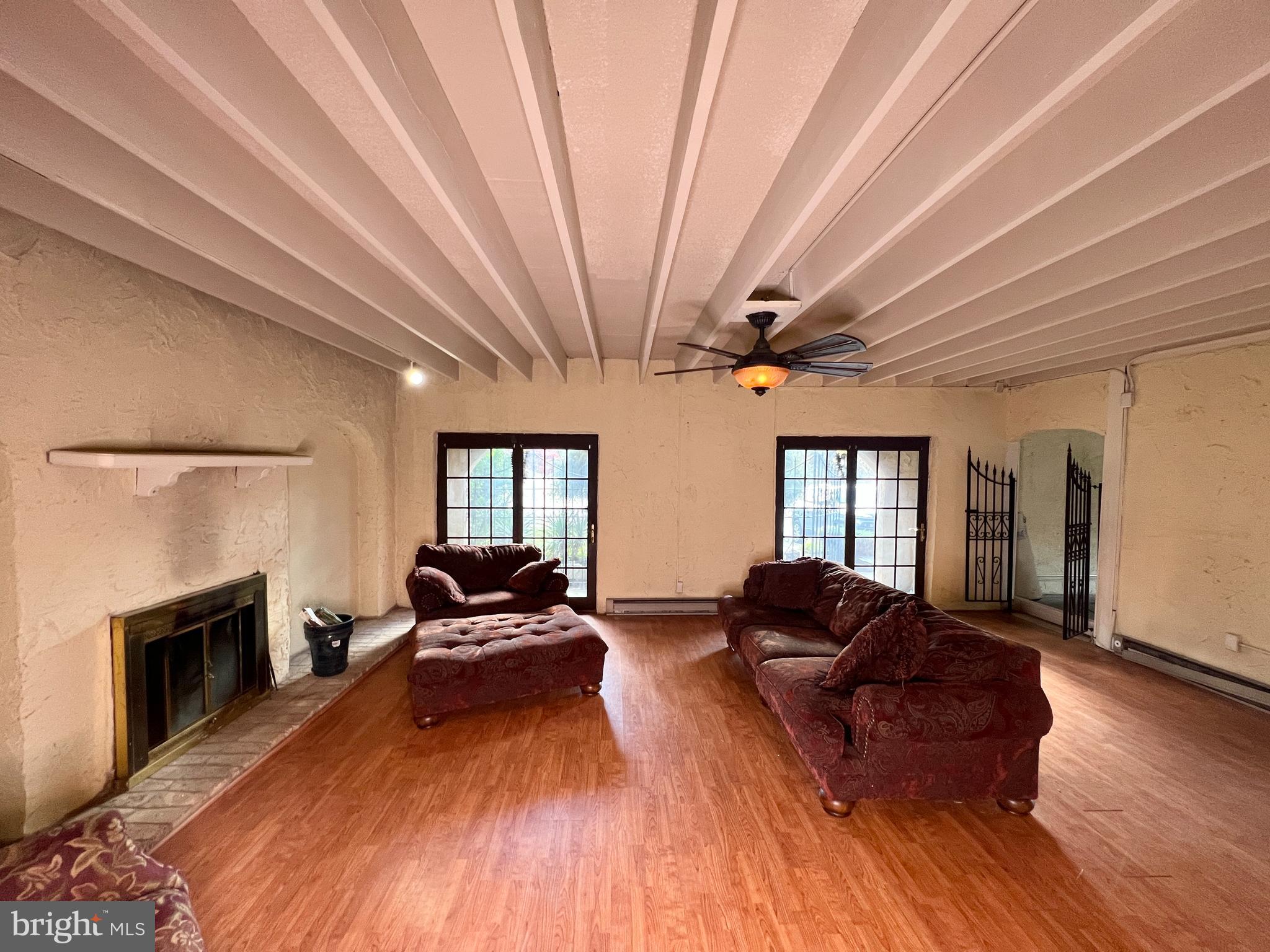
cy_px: 476
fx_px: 477
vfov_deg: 89.9
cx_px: 635
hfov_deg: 106.2
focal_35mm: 13
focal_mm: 1.57
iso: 200
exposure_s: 1/60
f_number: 1.8
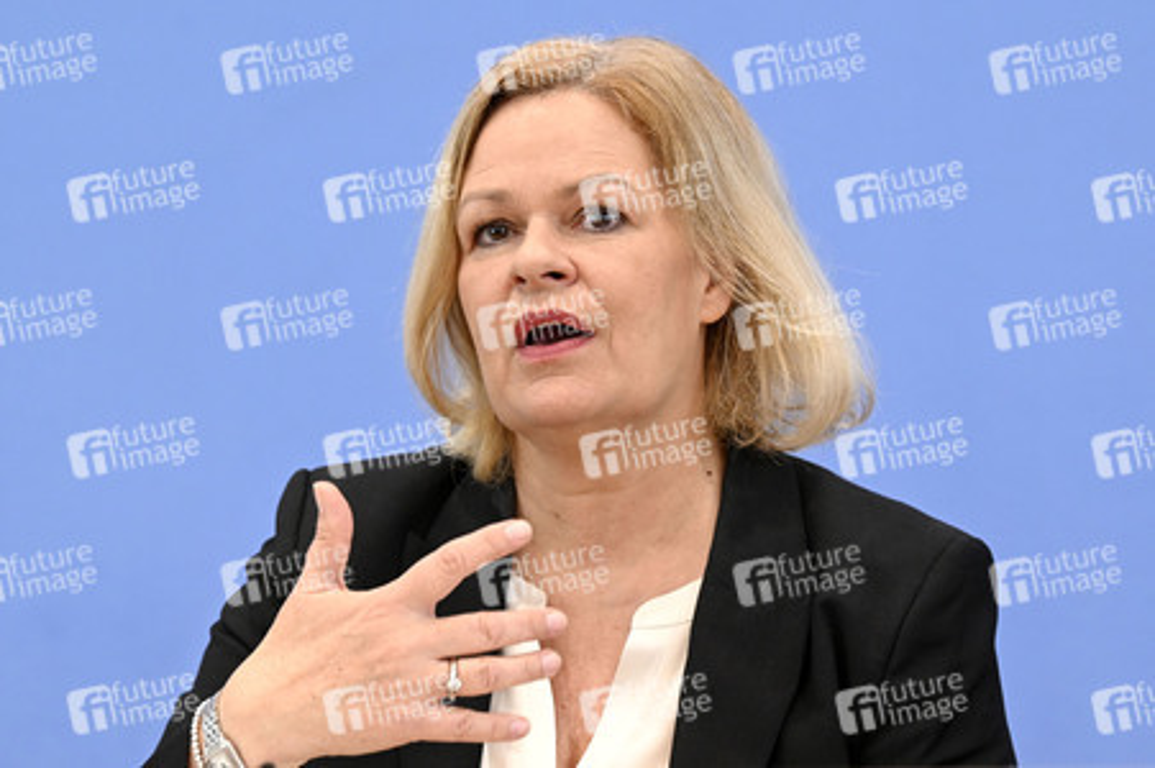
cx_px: 578
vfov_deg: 11.0
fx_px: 4007
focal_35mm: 125
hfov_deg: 16.4
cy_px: 384
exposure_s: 1/500
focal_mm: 125
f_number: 7.1
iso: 5000
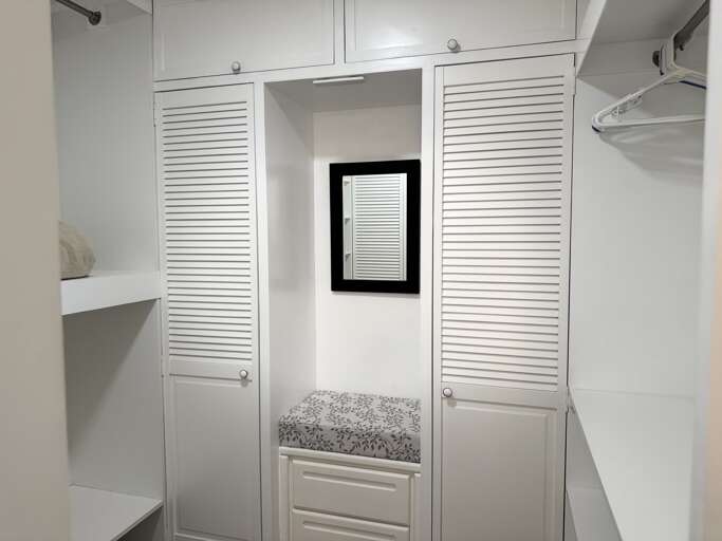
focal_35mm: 24
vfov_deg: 56.8
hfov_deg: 71.6
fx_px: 500
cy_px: 270
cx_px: 361
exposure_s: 1/120
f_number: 1.78
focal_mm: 6.76
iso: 125
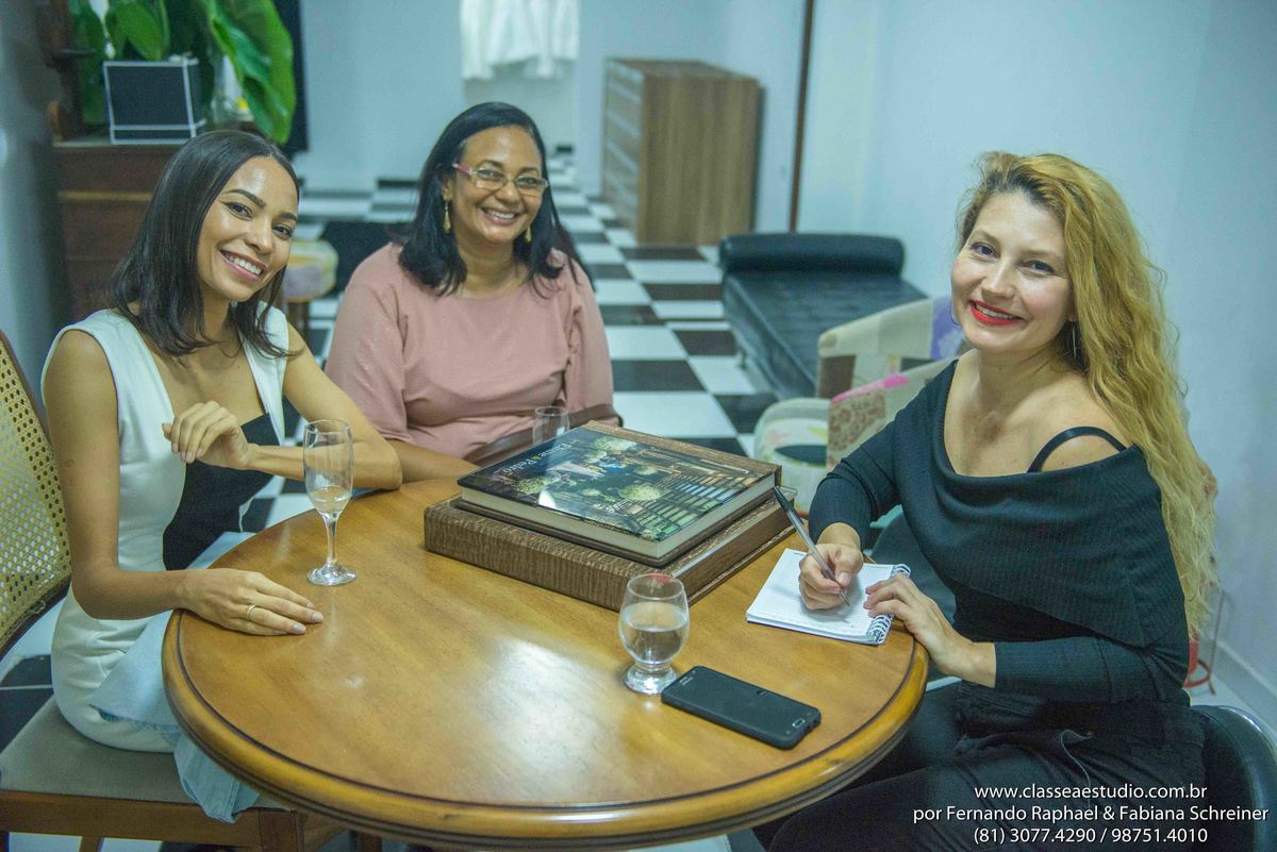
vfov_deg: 35.1
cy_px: 426
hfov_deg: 50.7
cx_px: 638
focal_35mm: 38
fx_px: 1348
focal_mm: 38
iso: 2500
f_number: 2.8
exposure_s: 1/500
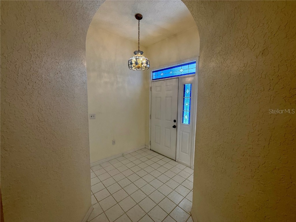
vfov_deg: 85.7
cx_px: 148
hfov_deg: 102.1
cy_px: 111
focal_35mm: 14
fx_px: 120
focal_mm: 2.22
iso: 160
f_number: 2.2
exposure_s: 1/120
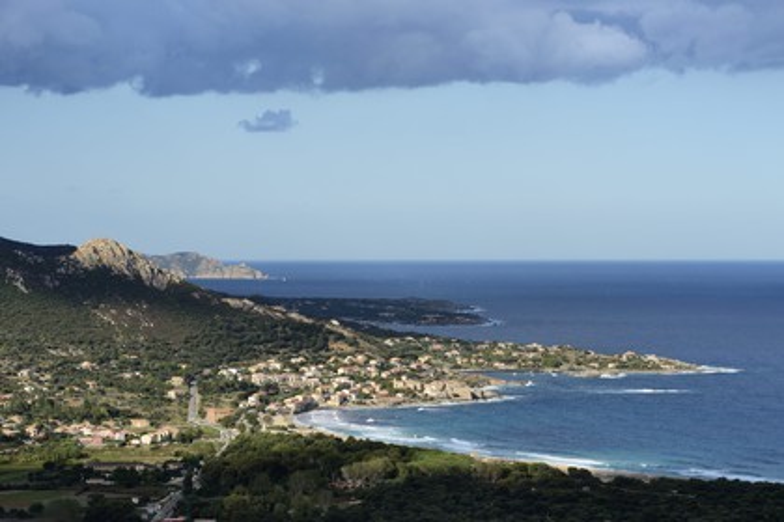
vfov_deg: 12.5
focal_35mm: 110
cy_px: 261
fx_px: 2395
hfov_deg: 18.6
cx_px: 392
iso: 200
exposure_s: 1/320
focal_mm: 110
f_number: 10
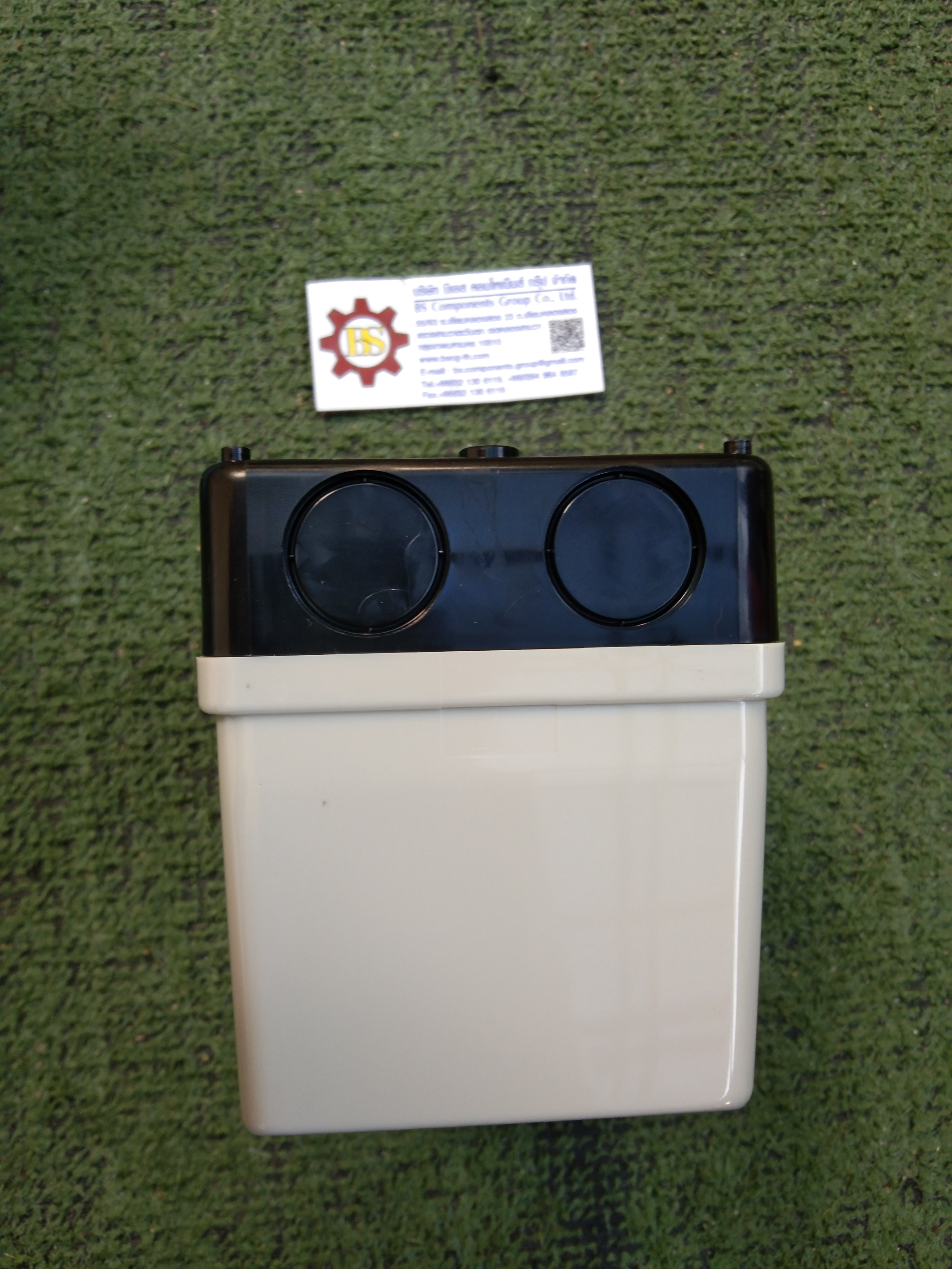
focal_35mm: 30
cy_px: 634
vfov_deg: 60.0
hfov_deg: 46.8
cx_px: 476
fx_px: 1100
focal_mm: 3.65
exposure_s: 1/50
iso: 118
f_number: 2.2
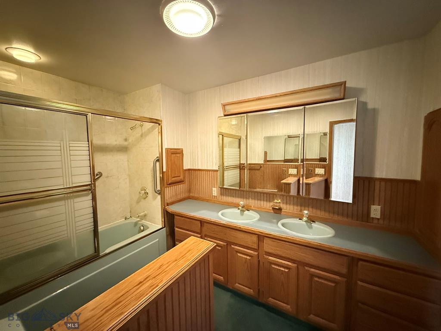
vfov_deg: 85.7
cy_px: 166
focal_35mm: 14
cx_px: 220
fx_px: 178
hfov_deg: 102.1
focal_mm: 2.22
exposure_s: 1/40
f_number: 2.2
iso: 1250
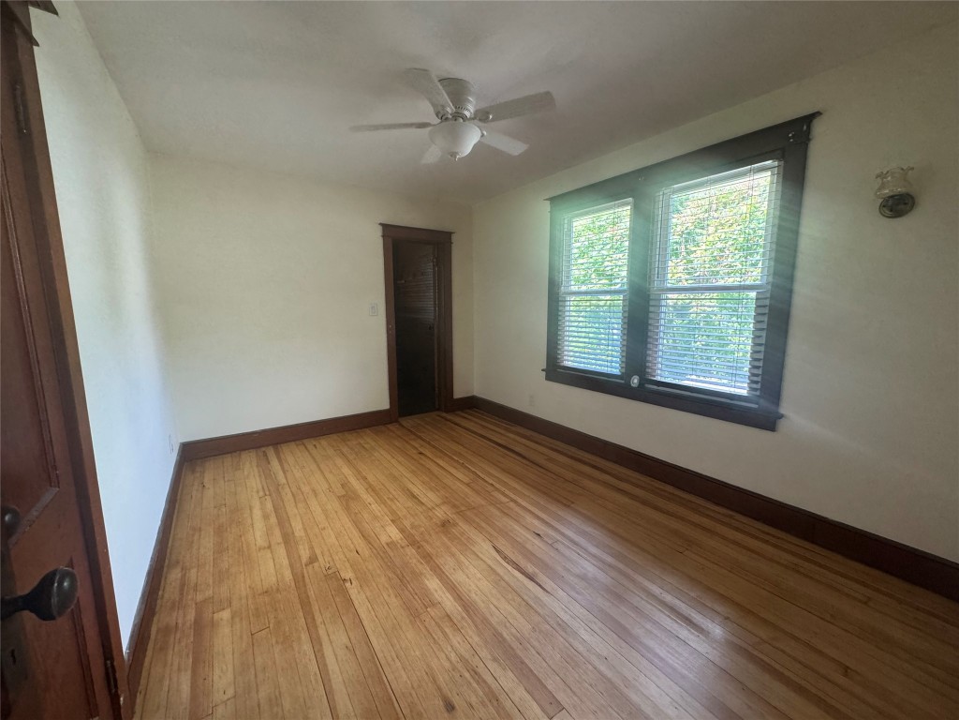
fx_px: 388
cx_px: 480
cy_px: 360
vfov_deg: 85.7
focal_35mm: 14
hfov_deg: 102.1
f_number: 2.2
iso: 320
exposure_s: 1/99
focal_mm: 2.22
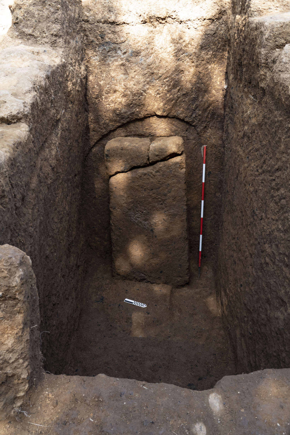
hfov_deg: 45.0
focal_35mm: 29
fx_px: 350
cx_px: 145
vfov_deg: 63.7
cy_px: 218
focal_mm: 29
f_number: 10
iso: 800
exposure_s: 1/30
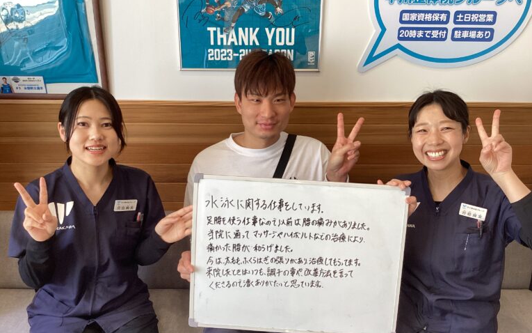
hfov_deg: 58.1
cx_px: 266
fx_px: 478
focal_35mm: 33
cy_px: 183
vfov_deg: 38.3
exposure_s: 1/60
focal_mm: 3.3
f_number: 2.4
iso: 100
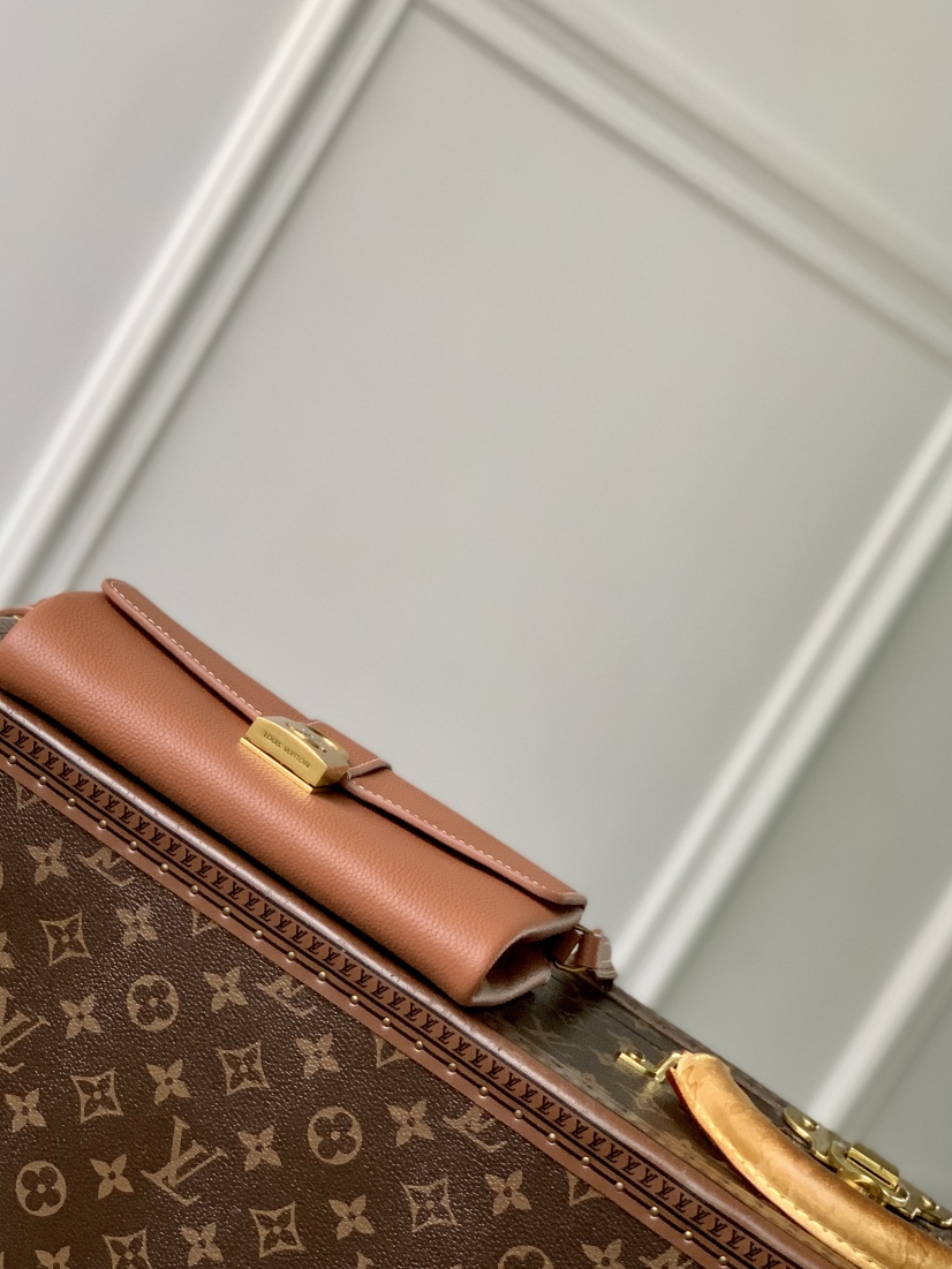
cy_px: 590
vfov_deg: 28.5
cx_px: 370
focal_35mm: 68
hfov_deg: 21.6
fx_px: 2493
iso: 125
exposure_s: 1/116
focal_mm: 6
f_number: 2.4
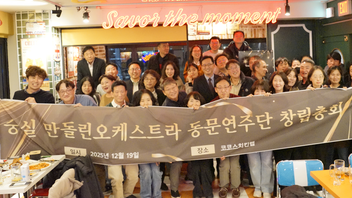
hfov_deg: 56.3
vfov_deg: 33.4
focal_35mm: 35
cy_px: 66
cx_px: 208
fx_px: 327
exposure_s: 1/60
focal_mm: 28
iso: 10000
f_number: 6.3
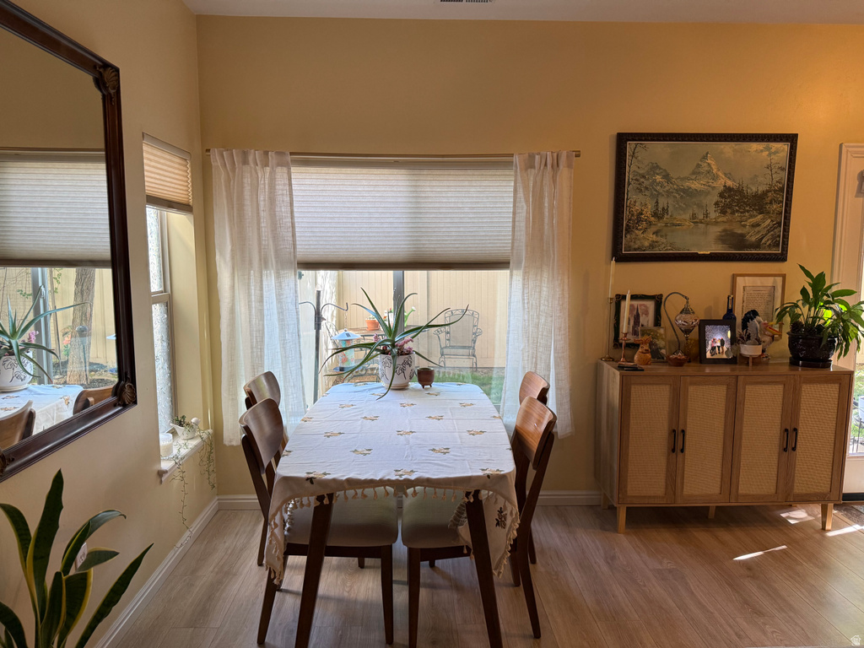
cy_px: 324
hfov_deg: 71.6
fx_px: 599
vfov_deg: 56.8
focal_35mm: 24
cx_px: 432
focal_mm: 6.76
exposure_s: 1/120
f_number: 1.78
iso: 200
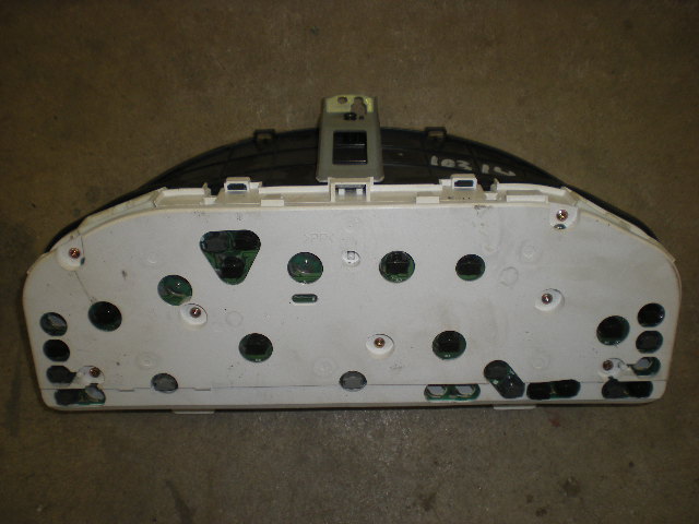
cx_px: 350
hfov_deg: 49.0
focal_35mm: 38
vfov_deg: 37.7
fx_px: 767
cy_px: 262
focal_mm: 6.3
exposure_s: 1/42
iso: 64
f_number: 3.1
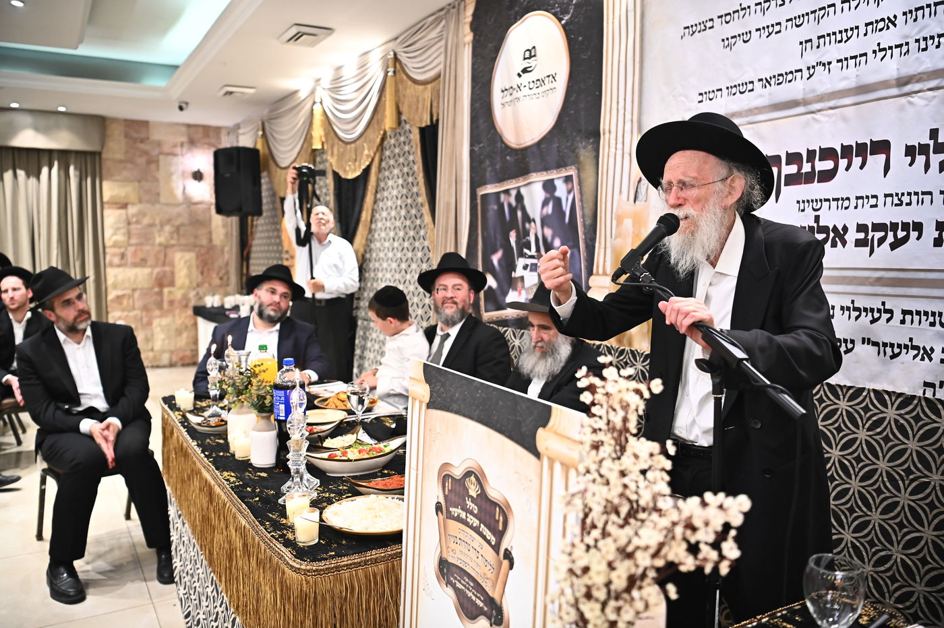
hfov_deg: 62.0
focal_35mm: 30
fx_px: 786
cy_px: 314
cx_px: 472
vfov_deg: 43.6
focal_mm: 30
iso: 2500
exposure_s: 1/125
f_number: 2.8
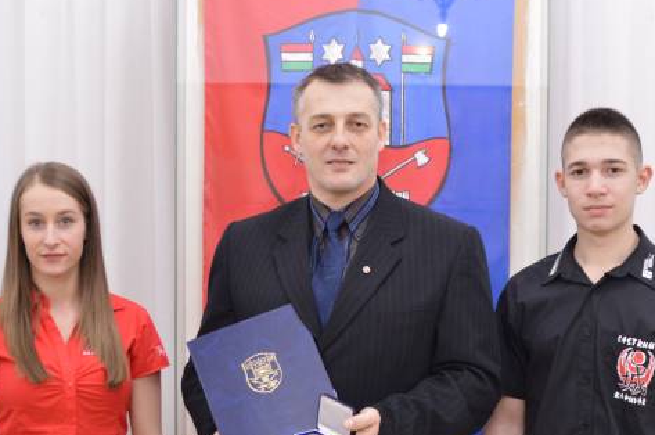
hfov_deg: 31.4
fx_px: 1163
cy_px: 267
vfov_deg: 21.1
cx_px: 391
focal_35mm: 64
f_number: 2.8
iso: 1250
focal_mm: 28
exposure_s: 1/60
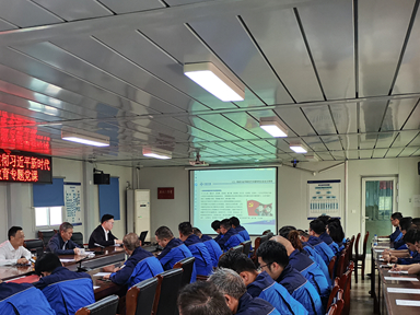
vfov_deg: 32.3
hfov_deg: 42.6
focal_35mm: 44
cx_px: 155
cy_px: 235
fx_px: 534
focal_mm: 5.58
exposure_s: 1/100
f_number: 1.8
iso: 400
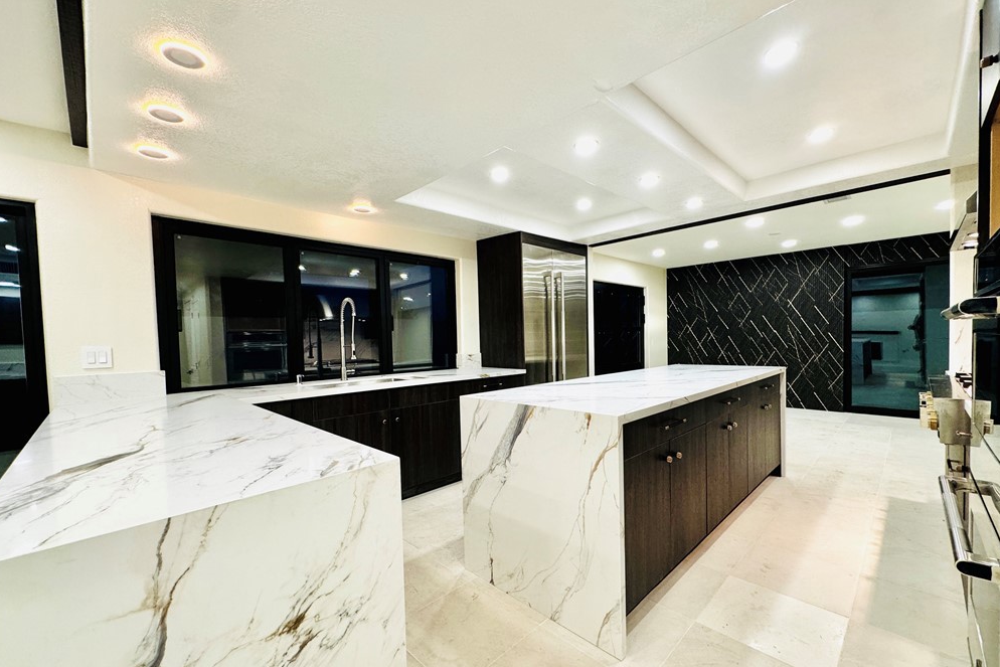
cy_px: 353
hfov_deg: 100.4
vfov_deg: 77.3
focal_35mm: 15
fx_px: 417
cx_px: 505
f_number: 2.2
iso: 200
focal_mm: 2.22
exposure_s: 1/120
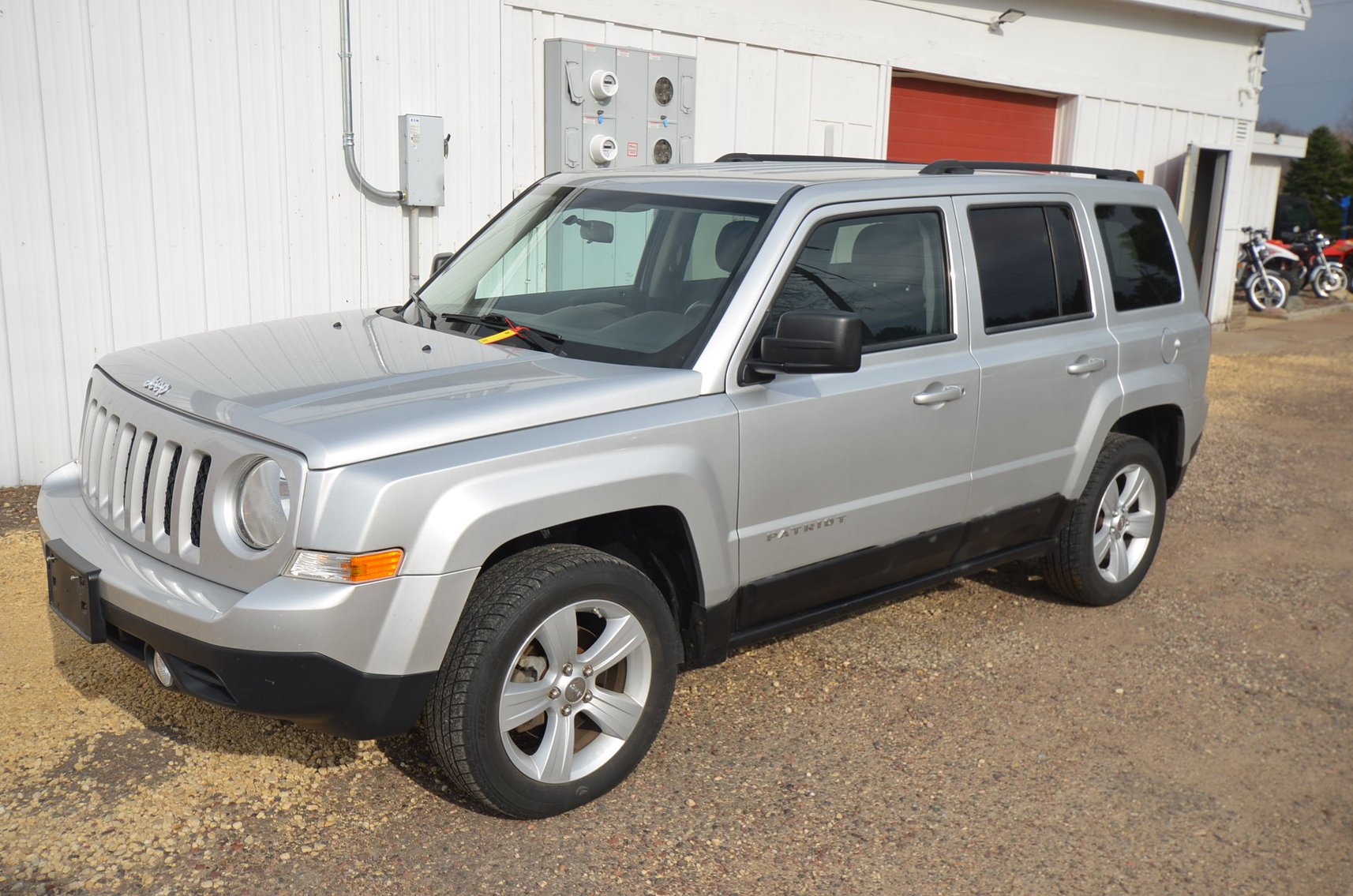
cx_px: 676
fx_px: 1238
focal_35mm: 33
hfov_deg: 57.3
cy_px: 448
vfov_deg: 39.8
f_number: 9
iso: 100
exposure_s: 1/320
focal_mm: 22
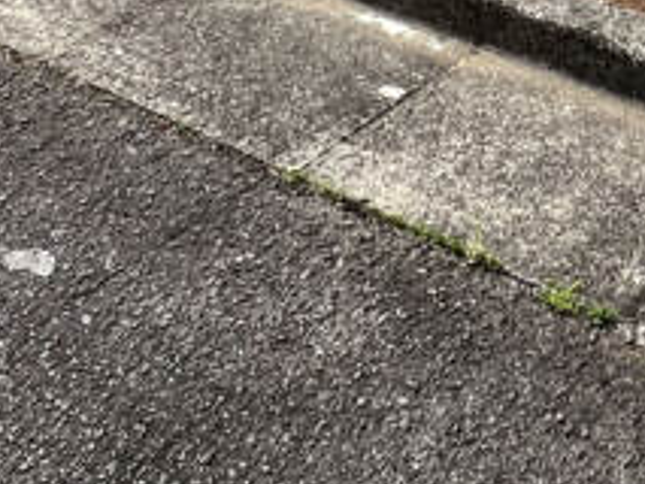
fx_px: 1454
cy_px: -587
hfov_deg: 22.8
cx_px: 790
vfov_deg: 14.4
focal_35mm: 78
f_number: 1.8
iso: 32
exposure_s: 1/598
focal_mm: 1.57
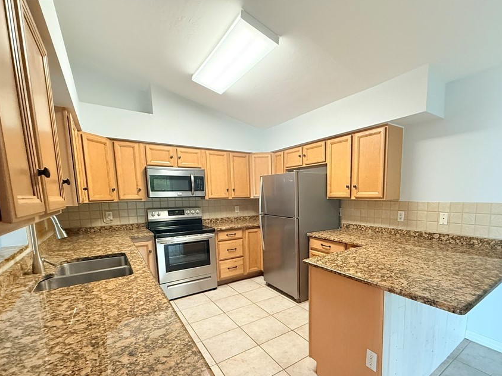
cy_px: 225
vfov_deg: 73.9
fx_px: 246
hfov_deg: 90.2
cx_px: 293
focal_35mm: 17
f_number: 2.2
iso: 400
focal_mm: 2.22
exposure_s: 1/60
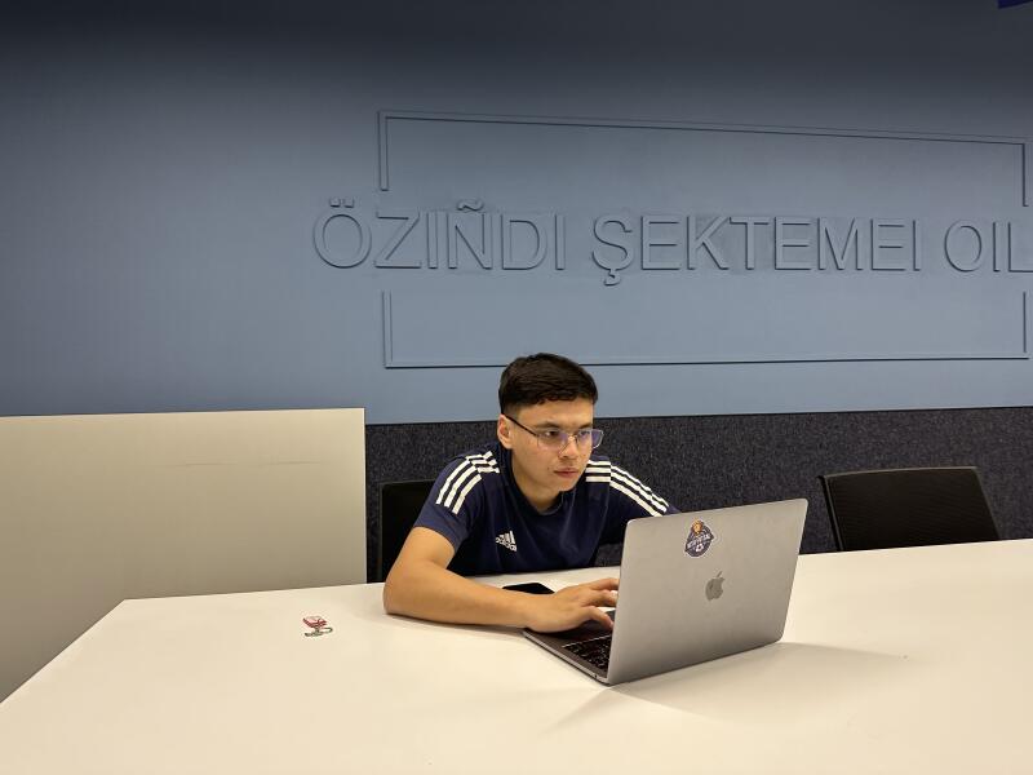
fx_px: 716
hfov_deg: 71.6
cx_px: 516
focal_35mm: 24
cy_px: 388
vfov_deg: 56.8
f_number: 1.78
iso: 200
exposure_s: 1/50
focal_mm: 6.86
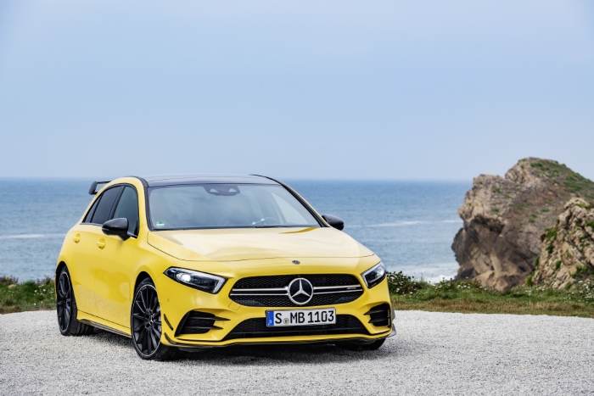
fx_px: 1848
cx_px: 297
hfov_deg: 18.3
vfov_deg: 12.2
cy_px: 198
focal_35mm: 112
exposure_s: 1/200
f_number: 8
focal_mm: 112
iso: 100
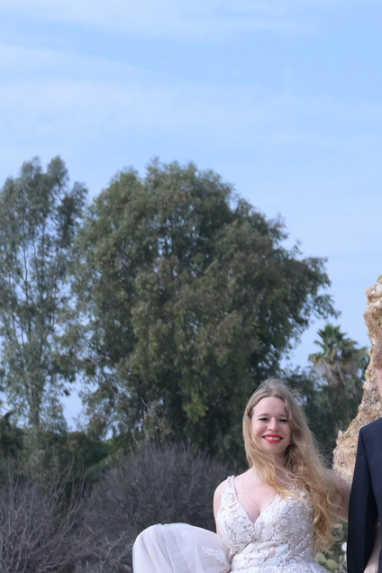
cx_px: 639
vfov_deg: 15.0
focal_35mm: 137
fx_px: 2180
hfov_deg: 9.6
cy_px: 296
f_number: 3.5
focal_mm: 34
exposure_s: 1/1600
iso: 125
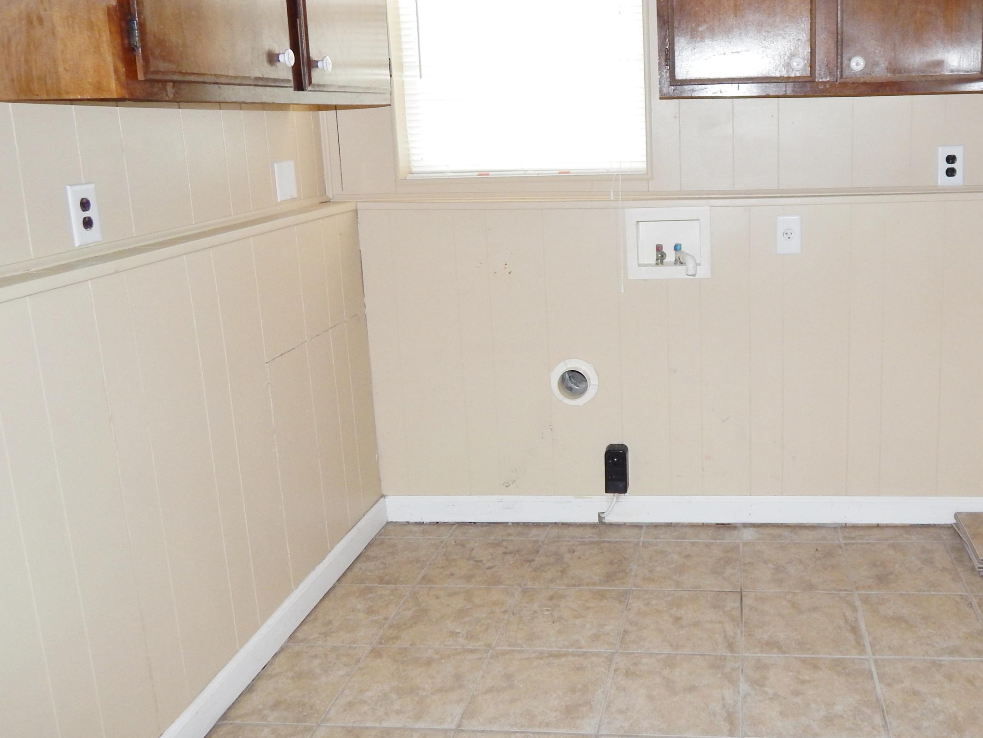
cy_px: 280
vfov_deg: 43.8
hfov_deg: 55.5
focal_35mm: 32
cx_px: 665
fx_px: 909
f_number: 3
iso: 200
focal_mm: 4.2
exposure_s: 1/30
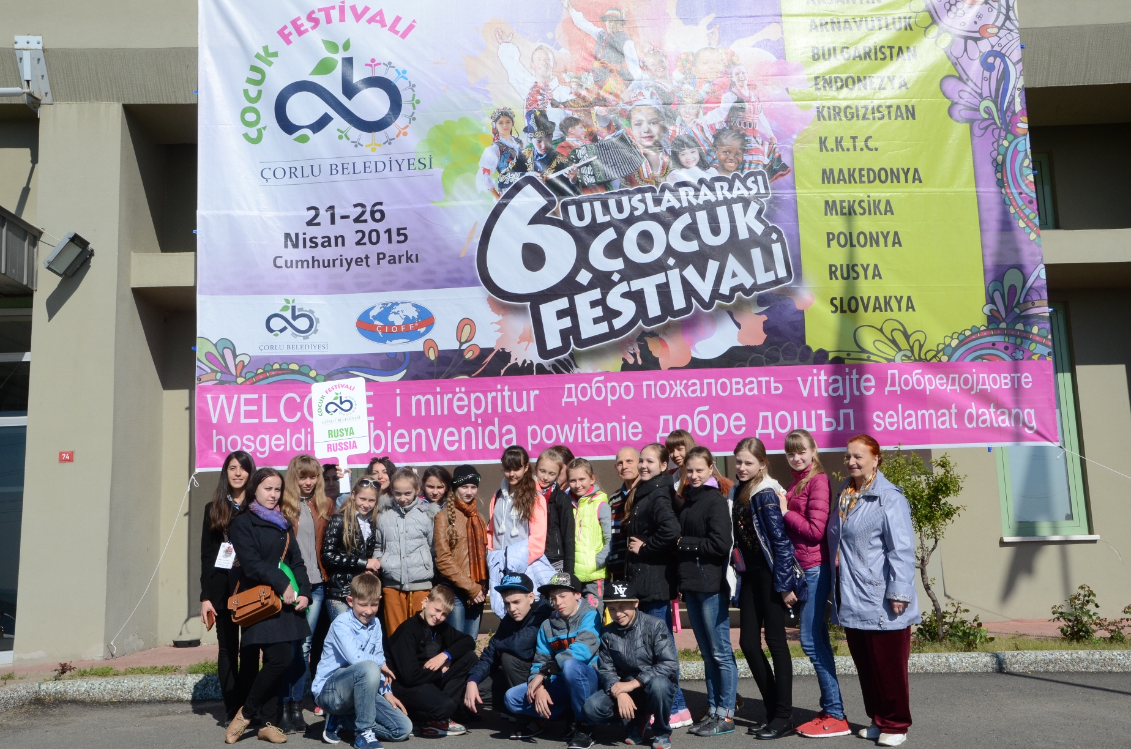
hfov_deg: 53.2
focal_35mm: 36
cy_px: 374
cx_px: 566
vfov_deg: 36.7
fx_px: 1129
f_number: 13
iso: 500
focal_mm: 24
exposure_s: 1/640
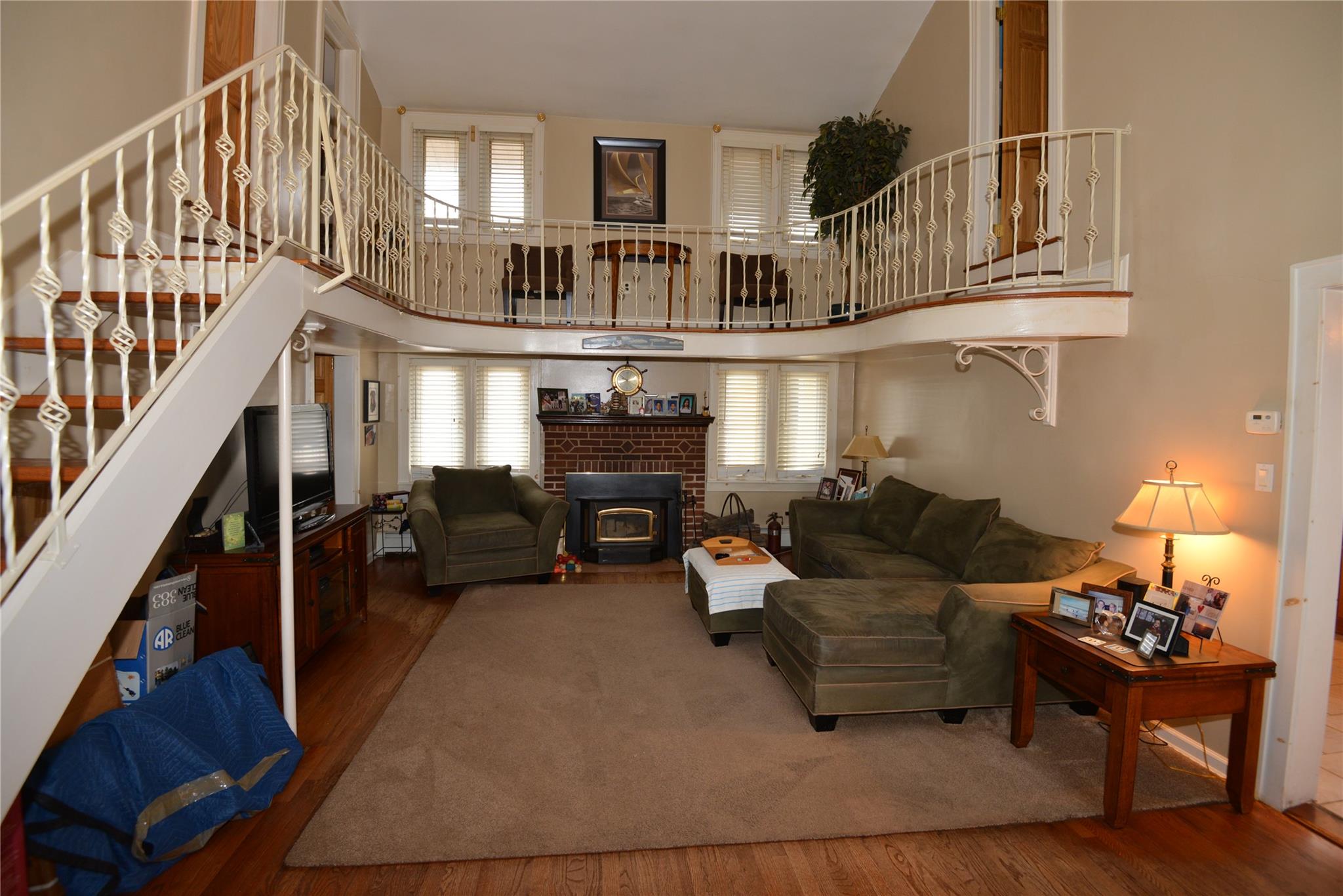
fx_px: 634
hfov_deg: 93.3
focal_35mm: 17
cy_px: 448
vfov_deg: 70.5
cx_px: 672
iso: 720
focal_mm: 17
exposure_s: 1/60
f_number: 4
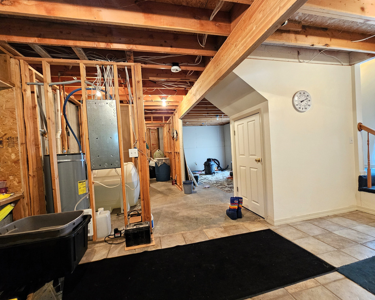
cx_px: 185
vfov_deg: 88.0
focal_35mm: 14
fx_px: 155
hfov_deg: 100.7
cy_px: 150
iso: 320
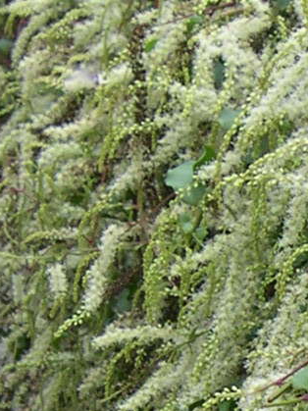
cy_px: 455
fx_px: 2445
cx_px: 580
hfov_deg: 7.0
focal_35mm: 206
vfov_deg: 9.5
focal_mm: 8
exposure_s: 1/206
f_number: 2.8
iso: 100
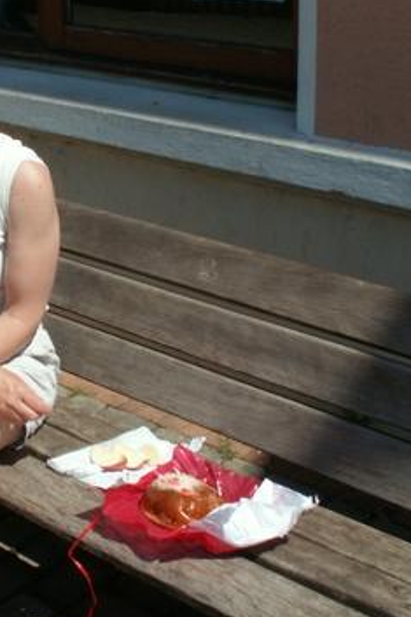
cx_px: 52
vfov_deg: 30.4
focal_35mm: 66
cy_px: 245
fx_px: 1131
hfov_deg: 20.2
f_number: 8
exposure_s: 1/200
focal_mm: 5.86
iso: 50
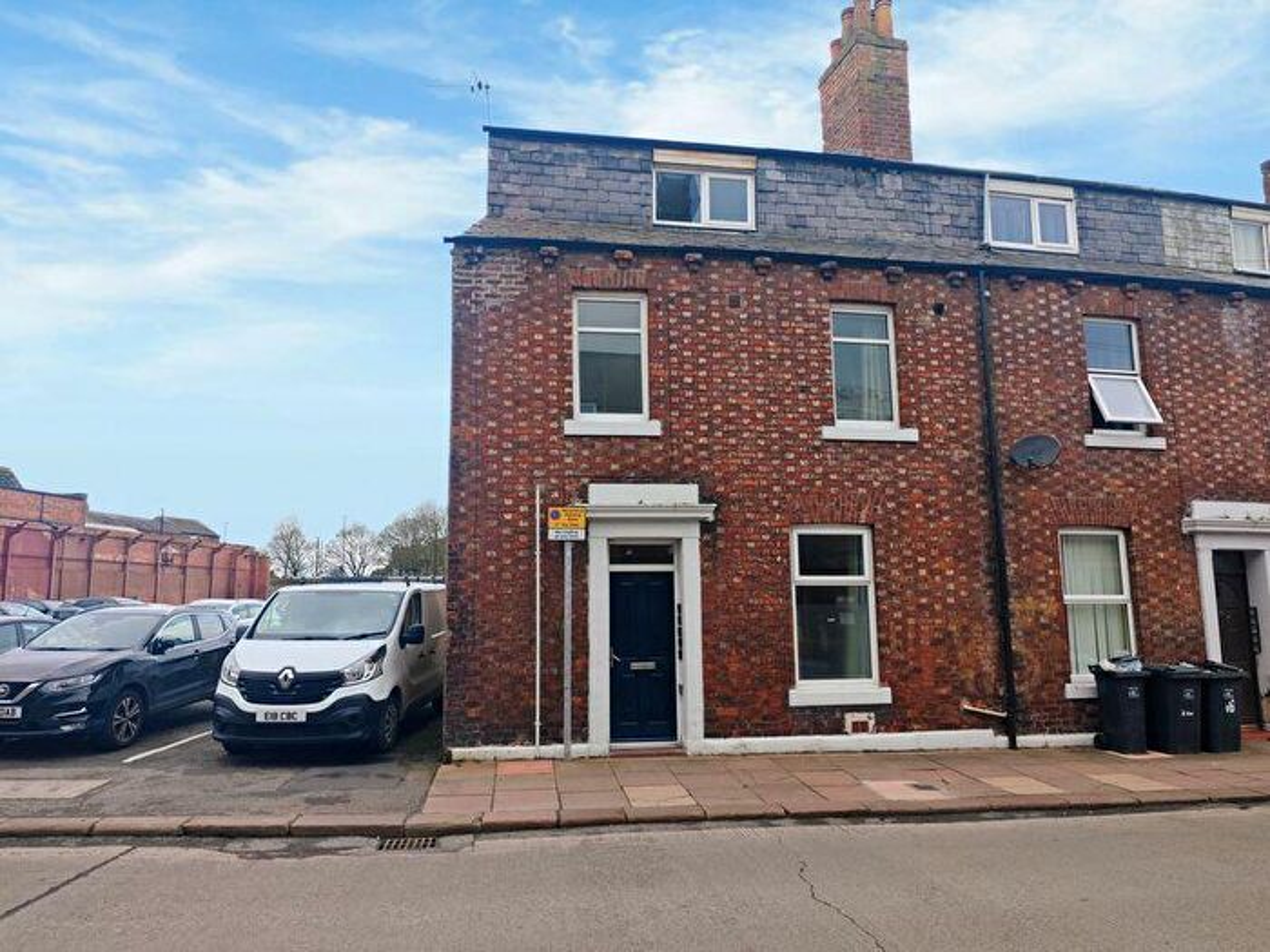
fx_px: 844
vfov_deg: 58.9
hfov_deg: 73.9
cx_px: 635
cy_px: 476
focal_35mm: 23
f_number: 2
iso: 50
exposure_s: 1/612
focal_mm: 8.72
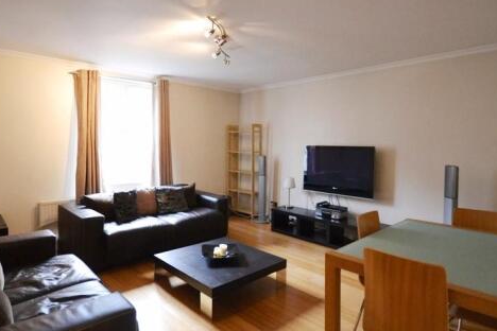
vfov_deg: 59.4
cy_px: 155
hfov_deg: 81.1
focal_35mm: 21
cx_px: 230
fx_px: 290
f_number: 4
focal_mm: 10
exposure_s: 1/60
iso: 2200
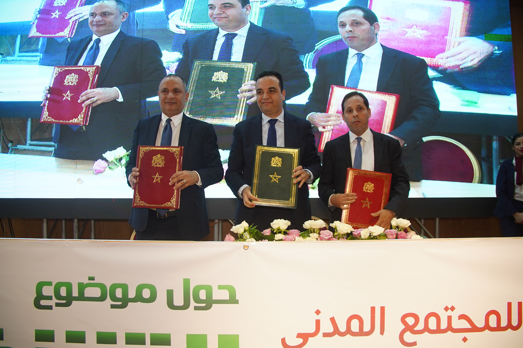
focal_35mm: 25
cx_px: 262
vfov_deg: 51.3
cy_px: 174
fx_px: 363
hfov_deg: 71.5
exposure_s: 1/50
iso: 320
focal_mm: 16.8
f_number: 2.8
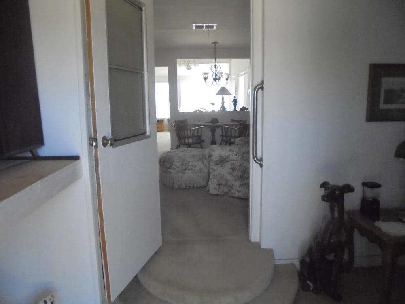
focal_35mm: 26
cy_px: 152
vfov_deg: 53.1
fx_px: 304
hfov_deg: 67.3
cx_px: 202
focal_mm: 4.6
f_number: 3.5
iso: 640
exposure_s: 1/125
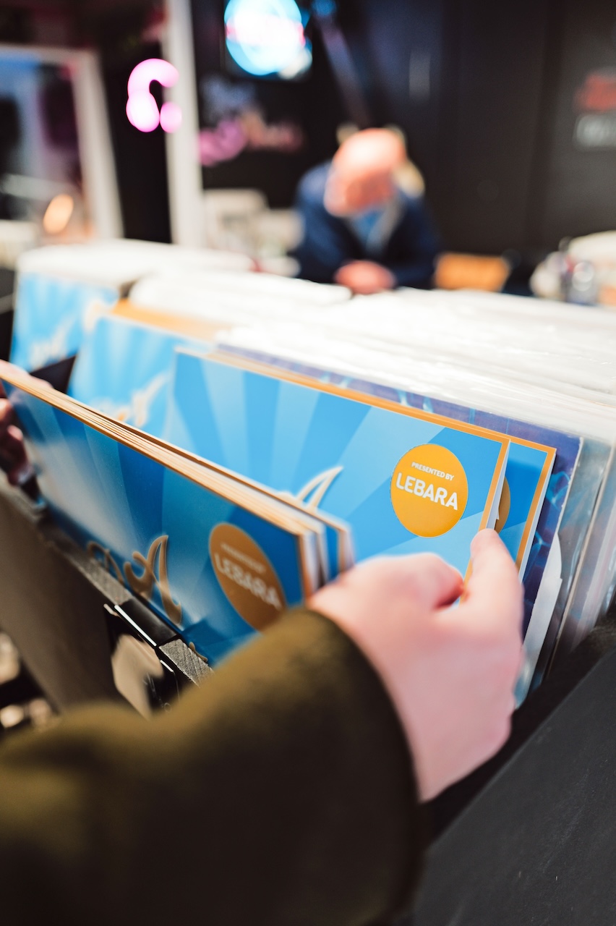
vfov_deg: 65.5
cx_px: 308
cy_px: 463
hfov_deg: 46.4
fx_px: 719
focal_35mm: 28
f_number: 1.8
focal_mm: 28
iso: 200
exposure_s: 1/125
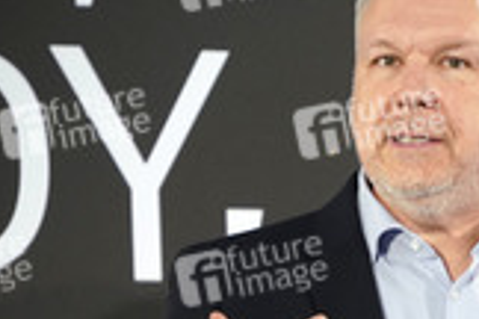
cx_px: 587
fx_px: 5455
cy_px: 346
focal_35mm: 410
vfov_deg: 3.3
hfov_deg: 5.0
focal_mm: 147
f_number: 5.6
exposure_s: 1/200
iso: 1600
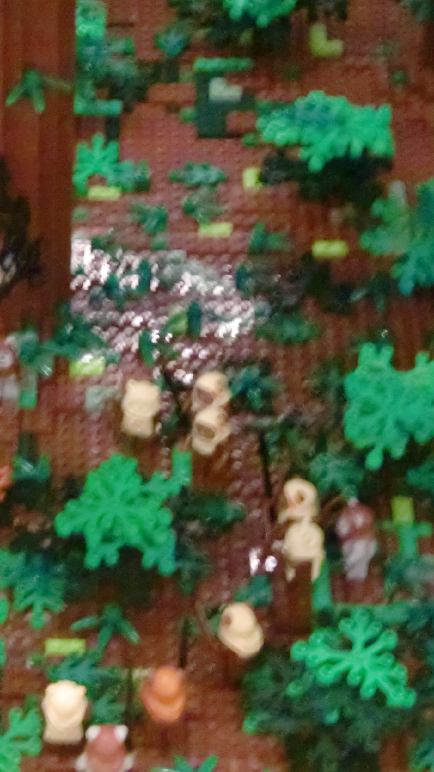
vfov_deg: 16.0
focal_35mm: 134
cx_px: -30
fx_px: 2742
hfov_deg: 9.0
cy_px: 386
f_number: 5.4
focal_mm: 16.51
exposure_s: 1/8
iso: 1600
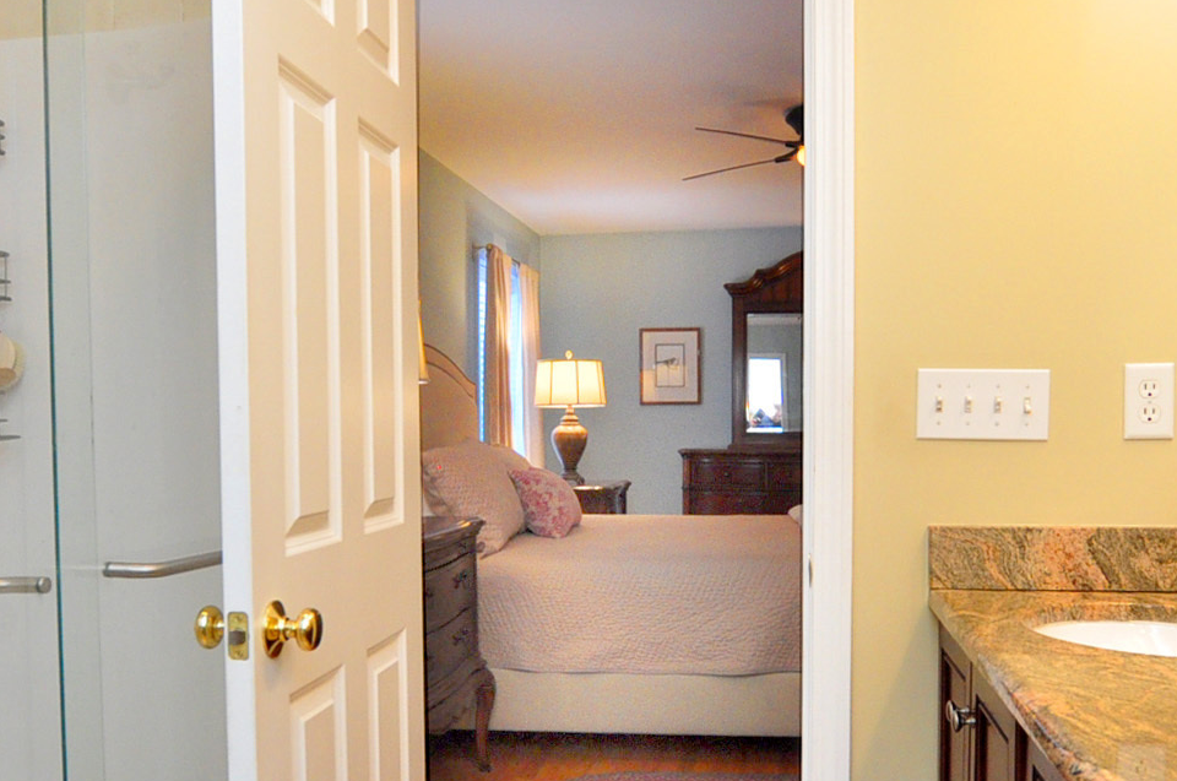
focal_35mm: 36
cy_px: 476
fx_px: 1178
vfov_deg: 36.5
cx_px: 598
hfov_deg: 53.1
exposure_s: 1/60
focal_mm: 11
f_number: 4.5
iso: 1000
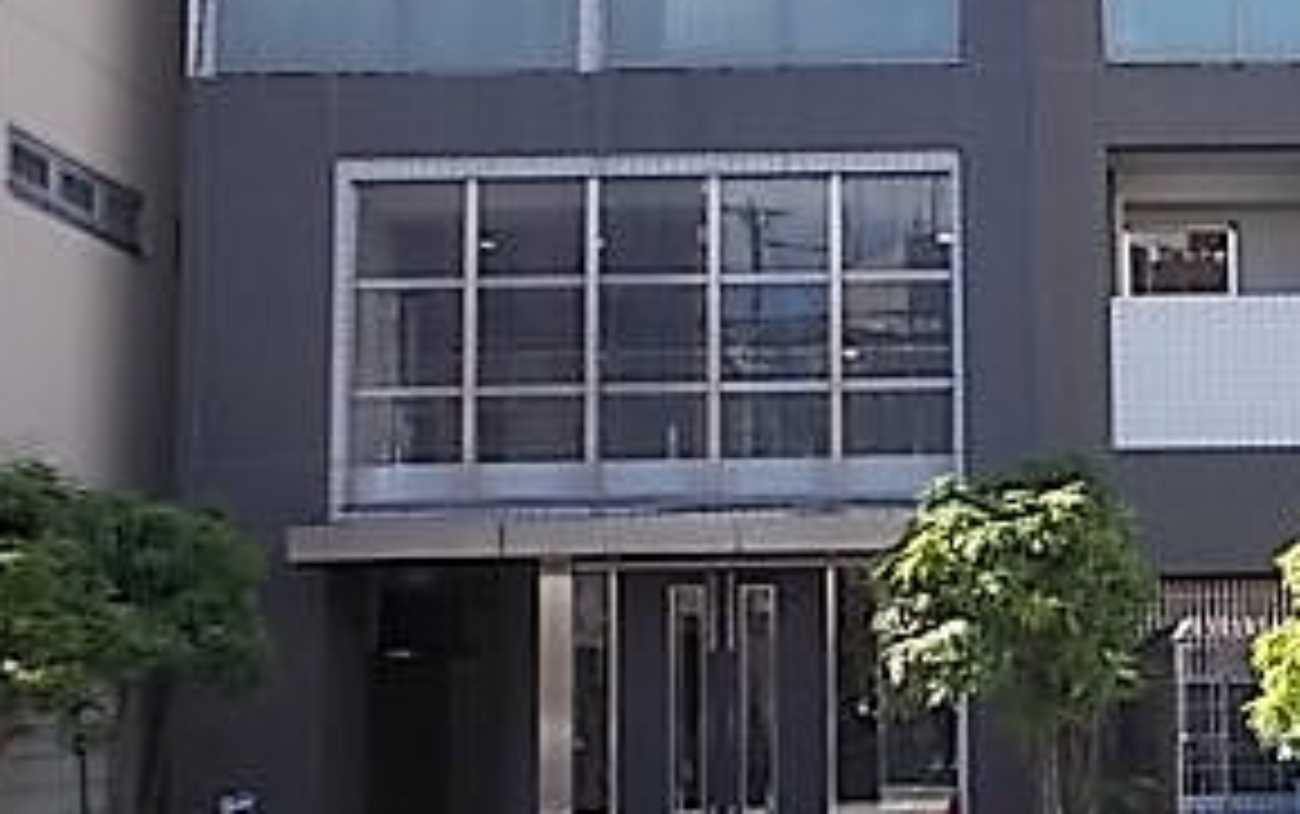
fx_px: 2162
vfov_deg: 21.3
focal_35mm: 61
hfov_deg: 32.3
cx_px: 1093
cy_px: 472
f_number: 3.2
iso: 80
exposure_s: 1/250
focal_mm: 4.6
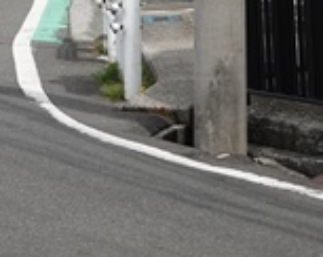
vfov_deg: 7.0
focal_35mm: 216
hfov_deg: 8.9
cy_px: -170
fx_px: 2062
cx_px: 4
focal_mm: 20.26
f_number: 4
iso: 320
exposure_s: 1/640
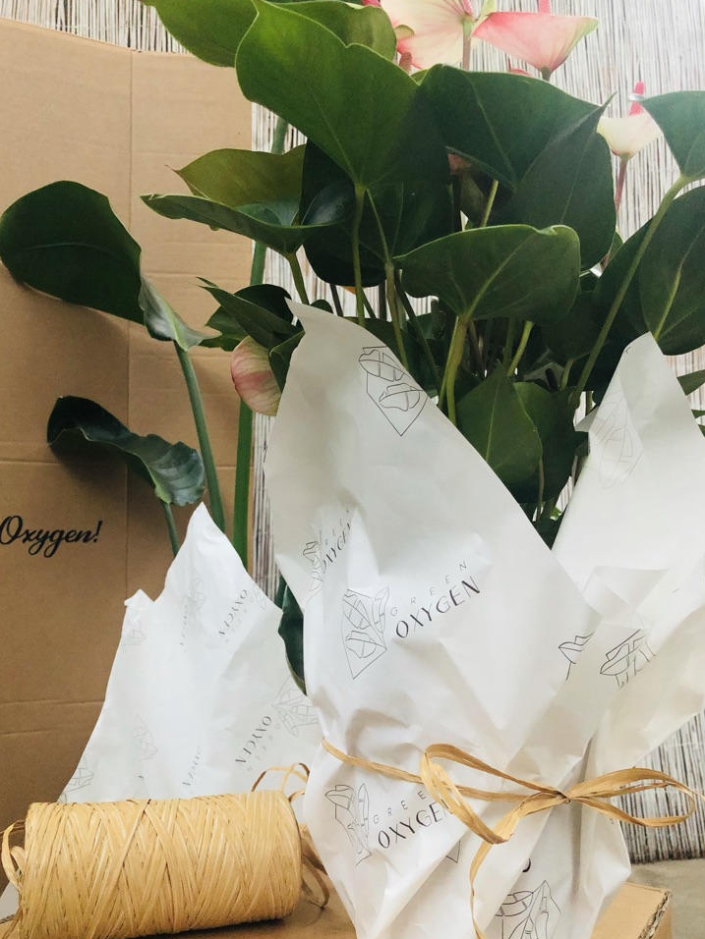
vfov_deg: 59.9
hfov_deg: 46.8
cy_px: 495
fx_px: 815
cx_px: 329
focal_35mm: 30
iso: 100
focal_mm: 3.99
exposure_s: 1/5
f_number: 1.8
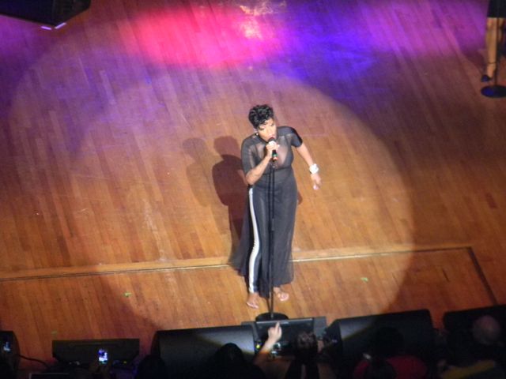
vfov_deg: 4.4
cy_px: 190
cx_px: 253
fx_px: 4897
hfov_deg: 5.9
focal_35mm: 335
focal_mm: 60.7
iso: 800
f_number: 5.4
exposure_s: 1/60
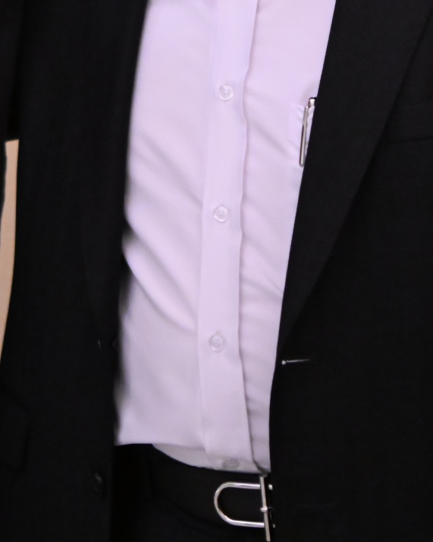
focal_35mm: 149
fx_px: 2387
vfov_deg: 12.6
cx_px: 21
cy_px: -146
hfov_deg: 10.3
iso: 3200
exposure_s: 1/125
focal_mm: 35
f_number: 1.8
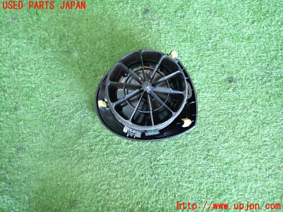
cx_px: 142
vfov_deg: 54.9
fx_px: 204
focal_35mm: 25
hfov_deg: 69.4
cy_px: 106
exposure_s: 1/10
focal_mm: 4.5
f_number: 5.6
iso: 800
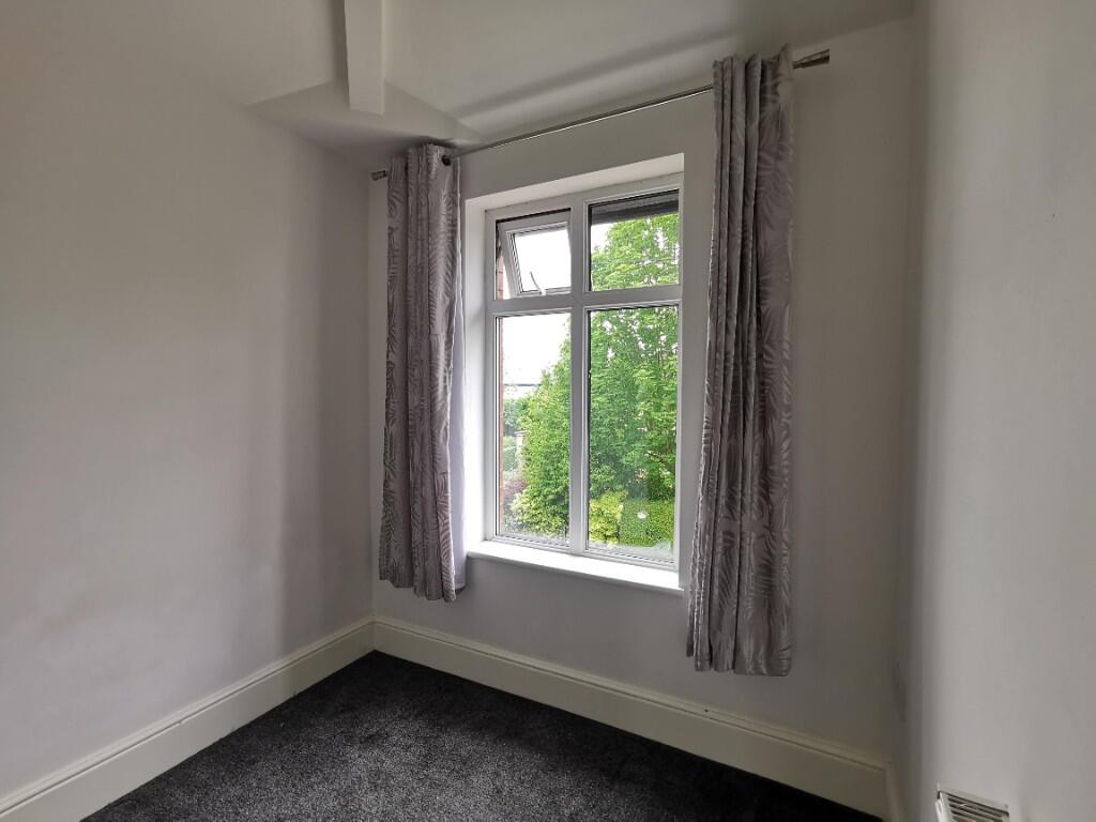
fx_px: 538
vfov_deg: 74.7
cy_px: 411
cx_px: 548
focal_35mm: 17
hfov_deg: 91.0
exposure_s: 1/100
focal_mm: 2.26
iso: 100
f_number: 2.2
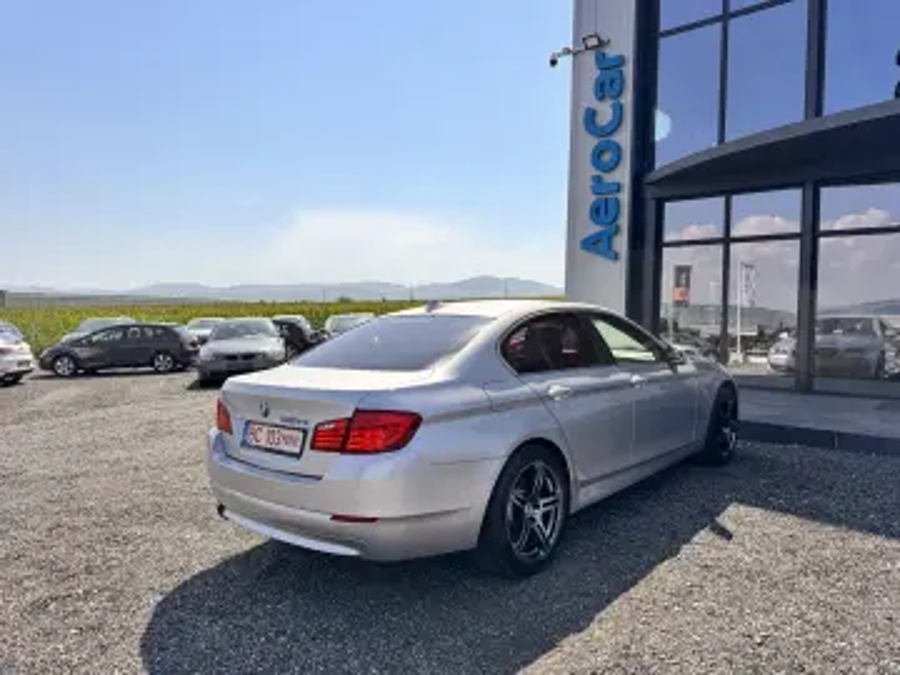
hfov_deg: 71.6
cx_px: 450
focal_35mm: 24
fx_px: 624
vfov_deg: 56.8
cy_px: 338
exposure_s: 1/1980
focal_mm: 6.76
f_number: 1.78
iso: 80
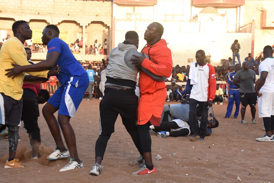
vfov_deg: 21.6
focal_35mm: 63
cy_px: 92
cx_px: 137
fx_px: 479
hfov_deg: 31.9
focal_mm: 42
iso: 1000
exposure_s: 1/320
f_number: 9
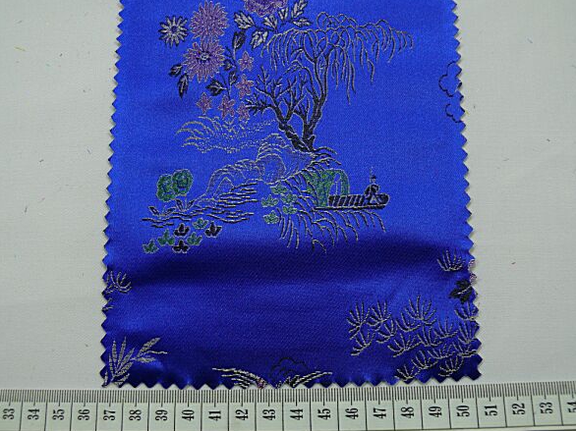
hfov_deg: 44.8
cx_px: 293
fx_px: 699
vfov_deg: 34.3
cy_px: 217
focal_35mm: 42
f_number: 2.8
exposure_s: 1/60
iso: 100
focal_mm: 8.3
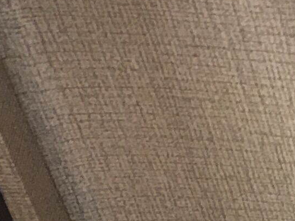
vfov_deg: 6.3
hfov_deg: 8.0
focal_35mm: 216
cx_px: 861
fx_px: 1841
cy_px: 676
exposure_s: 1/33
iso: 80
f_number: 2.2
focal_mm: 4.15
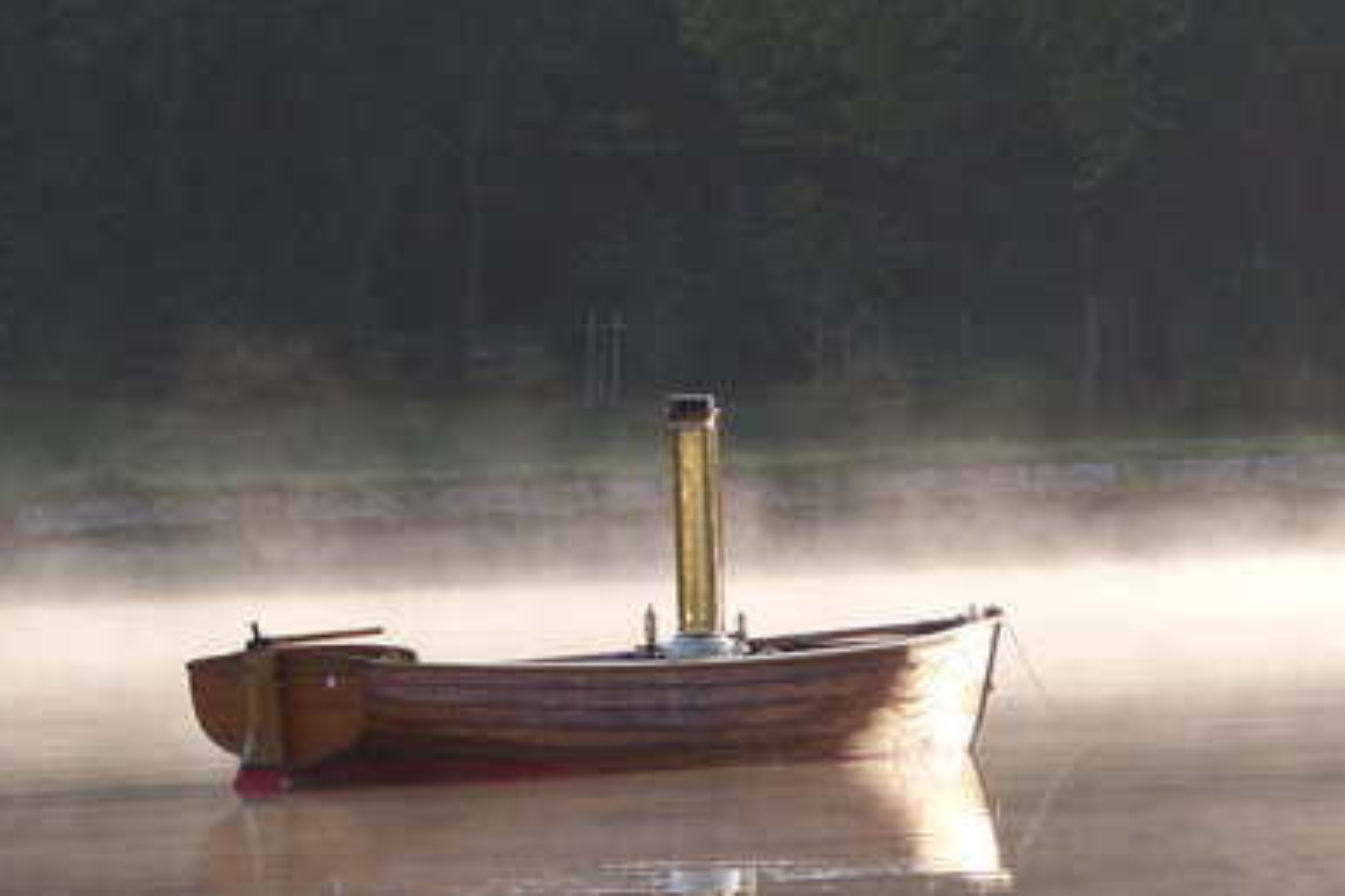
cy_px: 485
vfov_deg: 3.1
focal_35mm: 445
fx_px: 16618
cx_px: 655
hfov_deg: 4.6
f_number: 4
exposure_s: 1/250
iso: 100
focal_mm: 74.3
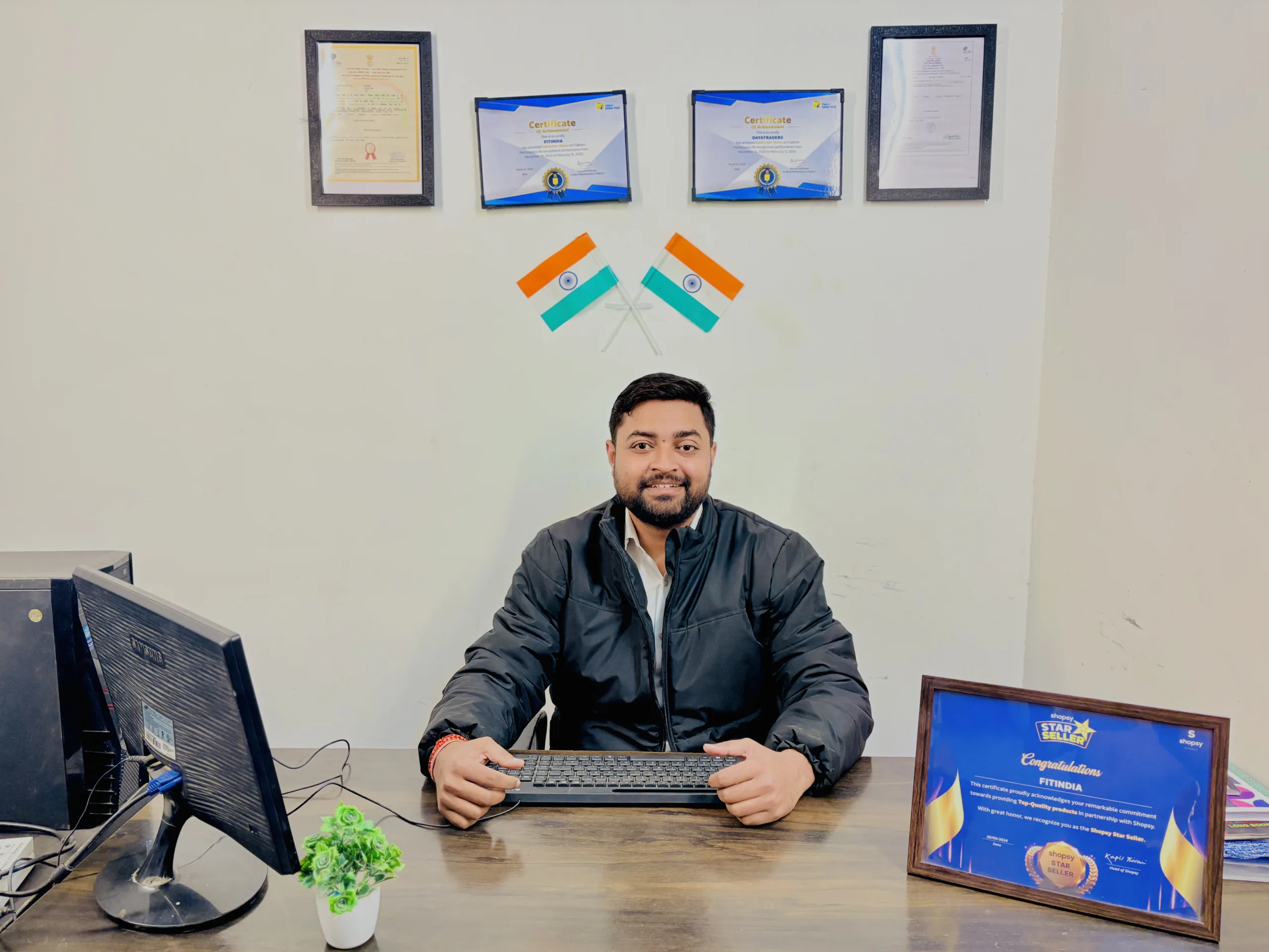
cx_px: 634
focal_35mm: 26
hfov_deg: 67.3
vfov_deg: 53.1
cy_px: 476
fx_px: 953
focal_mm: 5.96
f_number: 1.6
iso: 125
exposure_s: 1/100
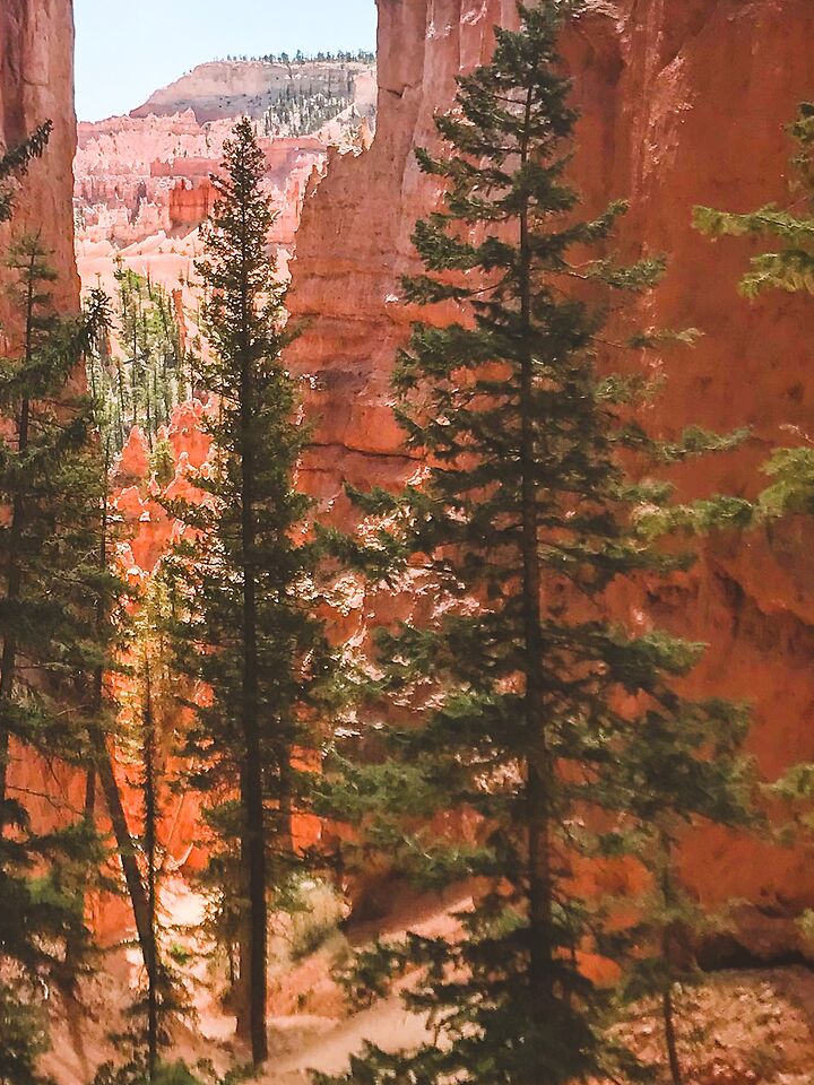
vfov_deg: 27.6
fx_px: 2195
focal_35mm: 70
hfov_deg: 20.9
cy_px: 371
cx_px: 231
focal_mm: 3.99
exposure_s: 1/2000
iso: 20
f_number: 1.8
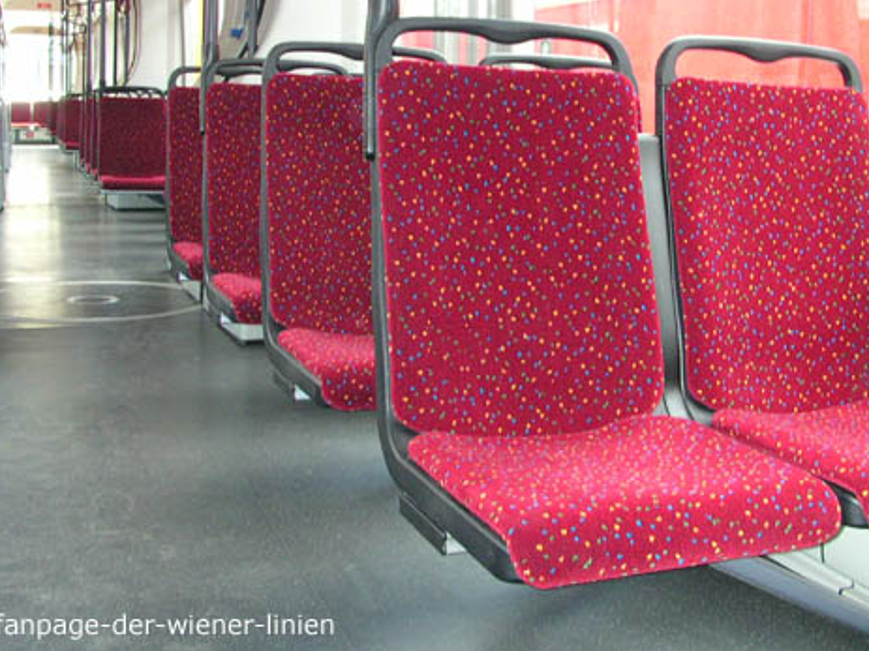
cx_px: 482
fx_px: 1104
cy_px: 267
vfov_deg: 32.8
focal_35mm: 44
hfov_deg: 42.9
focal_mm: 5.6
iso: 302
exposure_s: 1/60
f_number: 2.7
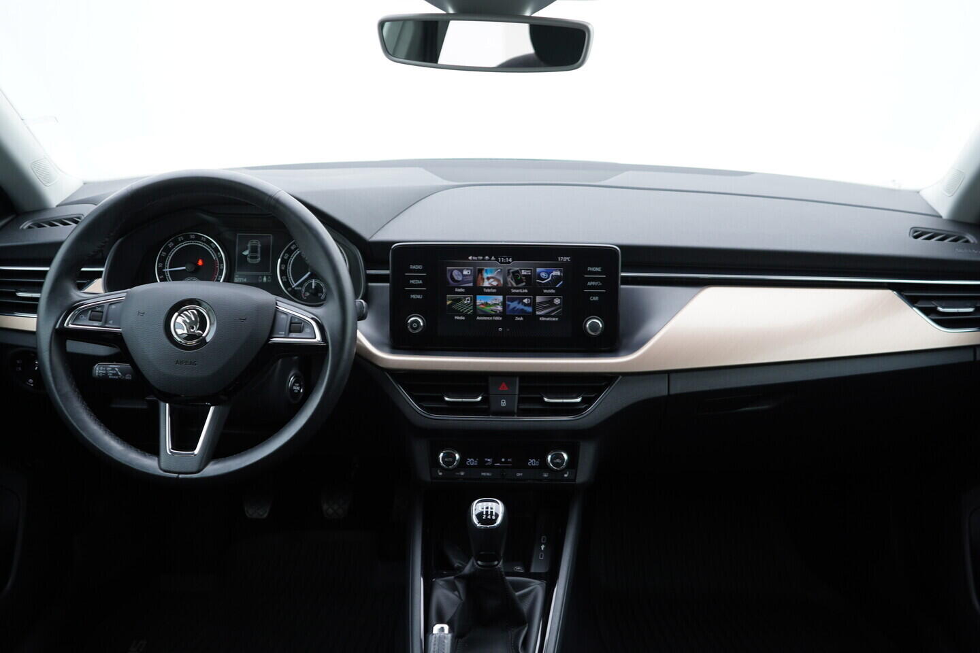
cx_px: 490
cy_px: 326
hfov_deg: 53.1
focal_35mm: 36
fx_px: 980
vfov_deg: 36.9
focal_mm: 24
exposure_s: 1/40
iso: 160
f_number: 2.8
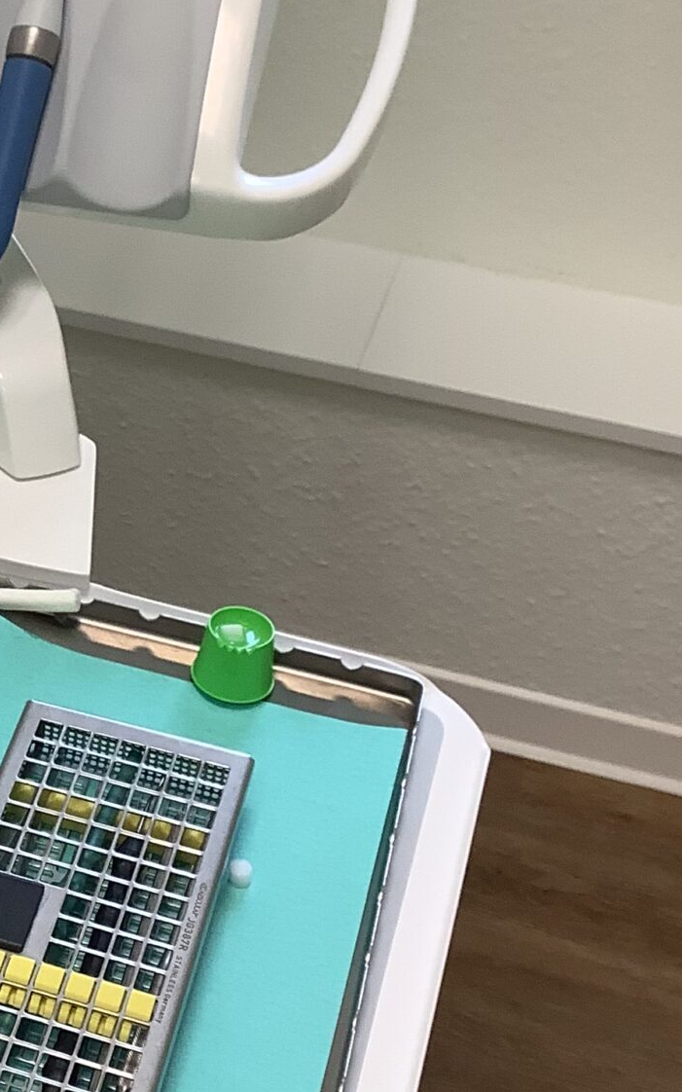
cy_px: 464
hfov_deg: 16.8
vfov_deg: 27.5
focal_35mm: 75
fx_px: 2231
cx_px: -72
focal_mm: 3.3
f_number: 2.4
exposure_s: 1/60
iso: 50
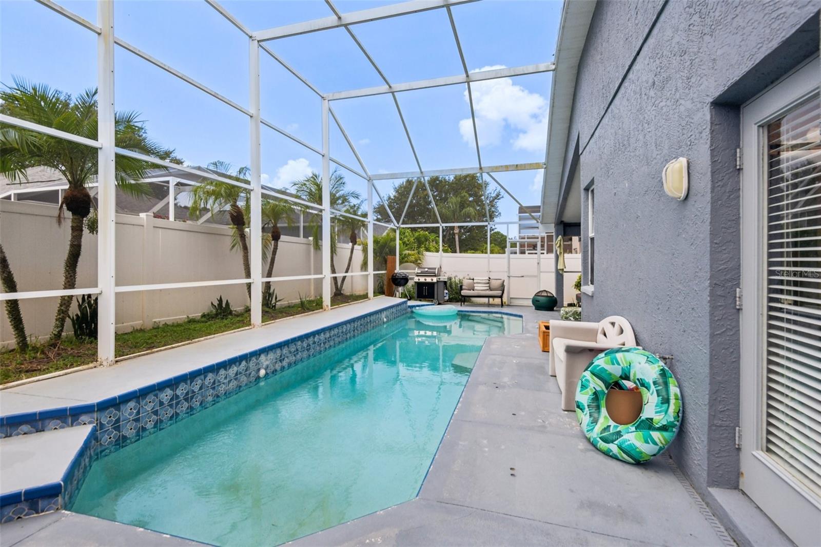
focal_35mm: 16
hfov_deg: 96.7
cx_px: 410
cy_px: 274
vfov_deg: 73.7
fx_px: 365
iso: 400
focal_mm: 16
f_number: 8
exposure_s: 1/800
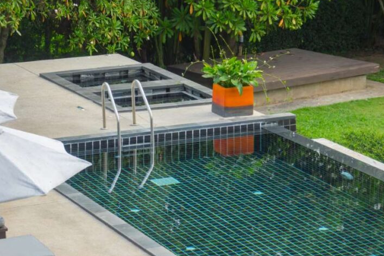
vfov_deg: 8.8
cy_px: 92
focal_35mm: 155
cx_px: 200
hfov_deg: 13.3
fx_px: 1653
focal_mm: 39.42
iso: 200
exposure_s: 1/500
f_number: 4
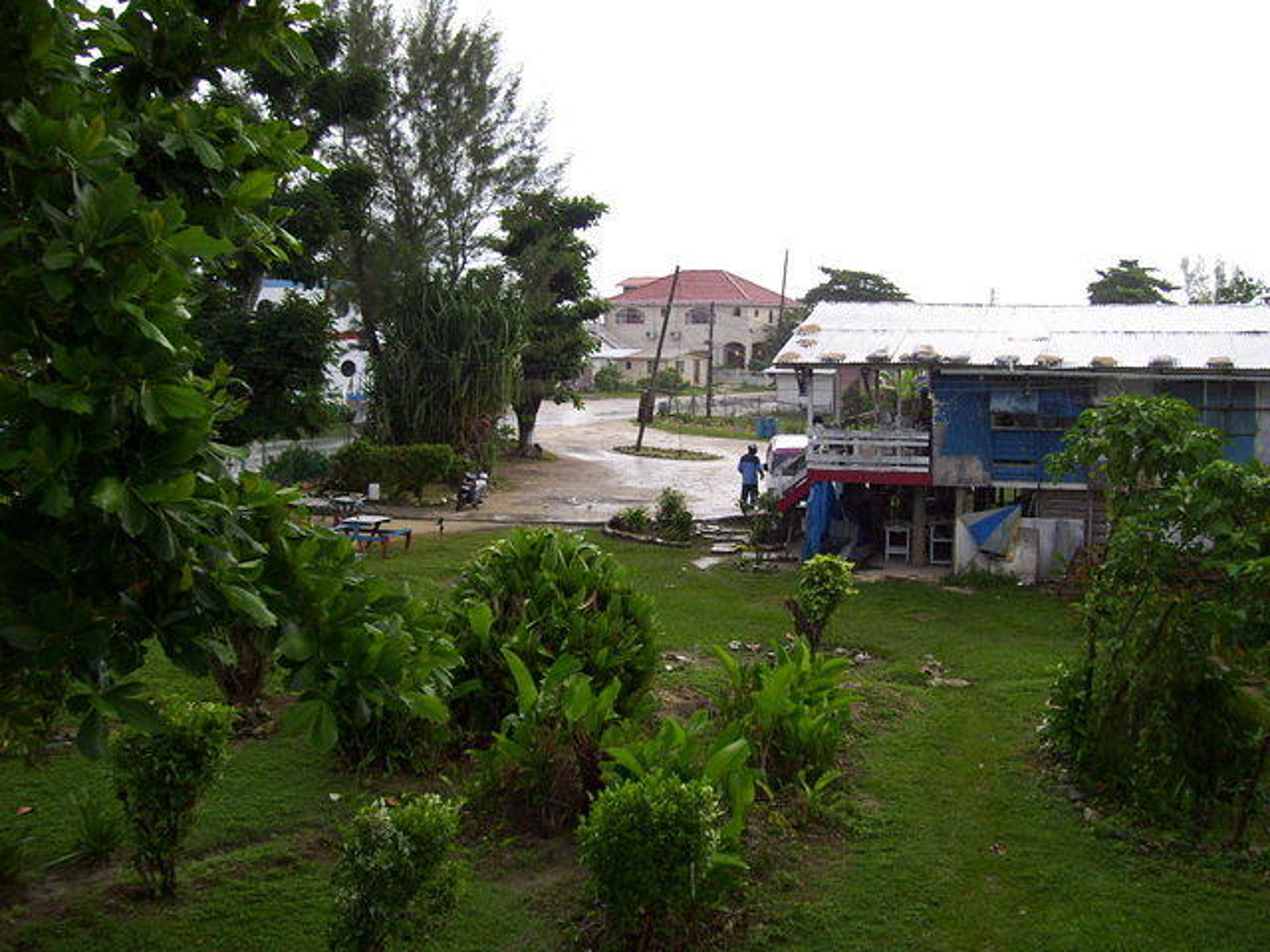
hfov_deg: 51.4
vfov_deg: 39.7
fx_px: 1321
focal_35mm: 36
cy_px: 476
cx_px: 635
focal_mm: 6
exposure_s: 1/125
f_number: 2.7
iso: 80
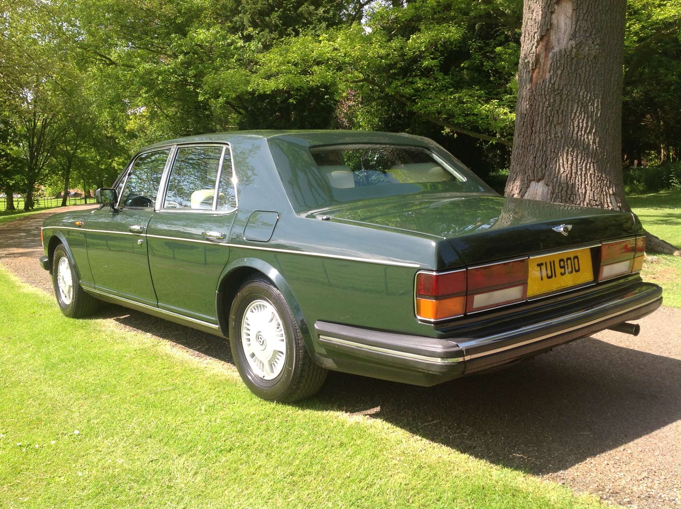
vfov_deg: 40.6
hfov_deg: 52.7
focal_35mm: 35
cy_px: 254
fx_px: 688
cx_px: 340
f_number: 2.4
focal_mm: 4.28
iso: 50
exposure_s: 1/465
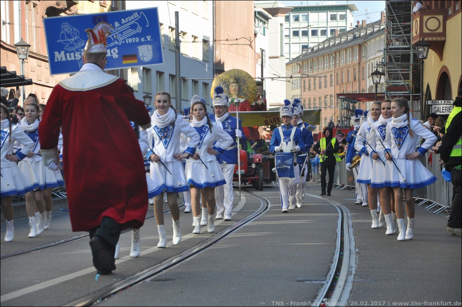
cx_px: 231
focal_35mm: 128
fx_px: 1634
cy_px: 154
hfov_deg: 16.1
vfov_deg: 10.7
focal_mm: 85
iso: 720
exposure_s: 1/1000
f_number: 5.6
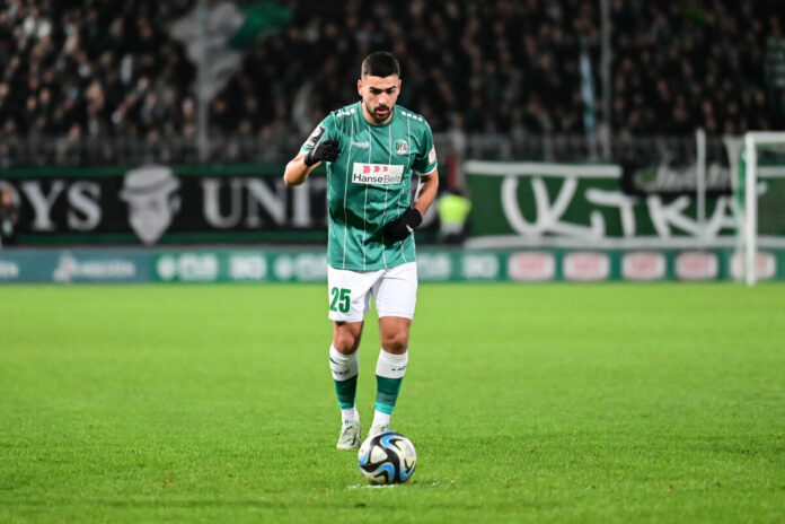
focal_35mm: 200
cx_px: 392
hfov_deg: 10.3
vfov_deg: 6.9
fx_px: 4361
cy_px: 262
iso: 8000
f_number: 2.8
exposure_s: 1/1250
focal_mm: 200
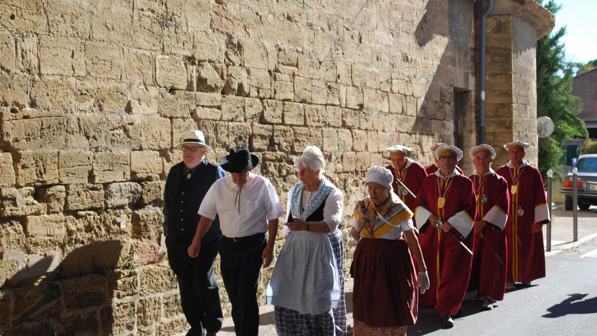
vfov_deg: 18.8
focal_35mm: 64
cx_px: 298
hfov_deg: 32.8
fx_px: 1013
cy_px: 166
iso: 100
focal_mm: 40
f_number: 6.3
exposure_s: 1/160
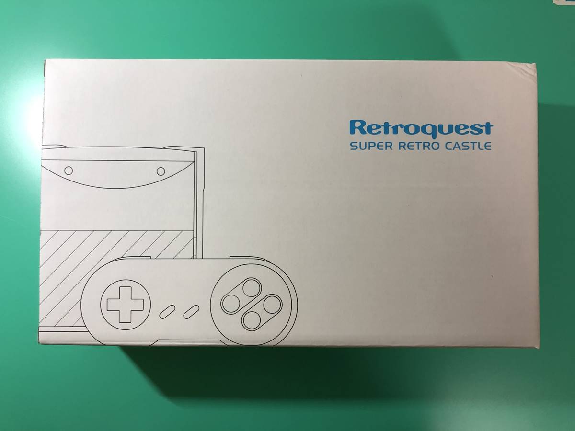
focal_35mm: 28
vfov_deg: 49.7
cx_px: 288
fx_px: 465
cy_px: 216
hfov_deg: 63.4
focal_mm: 4
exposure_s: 1/24
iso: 40
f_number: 1.8
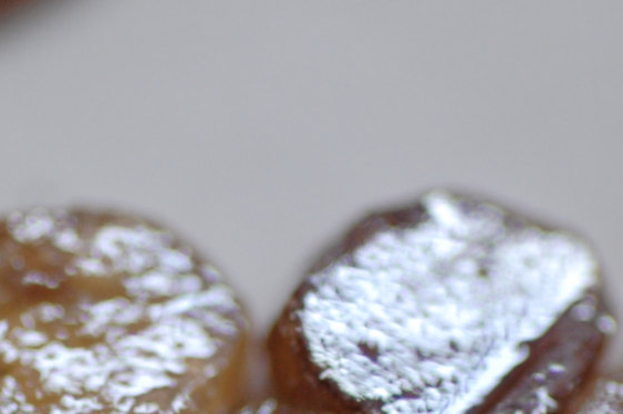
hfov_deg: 8.5
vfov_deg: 5.7
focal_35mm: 240
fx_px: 4148
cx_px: -72
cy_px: 490
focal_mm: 60
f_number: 4.5
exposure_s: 1/125
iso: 640
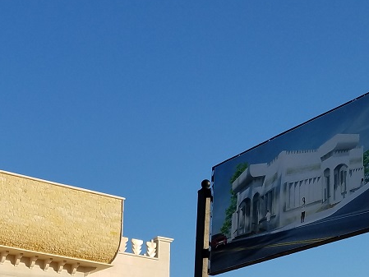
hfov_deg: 27.4
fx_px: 746
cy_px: 349
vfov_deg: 19.6
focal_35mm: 70
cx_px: 88
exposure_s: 1/2408
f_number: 1.7
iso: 50
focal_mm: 4.2
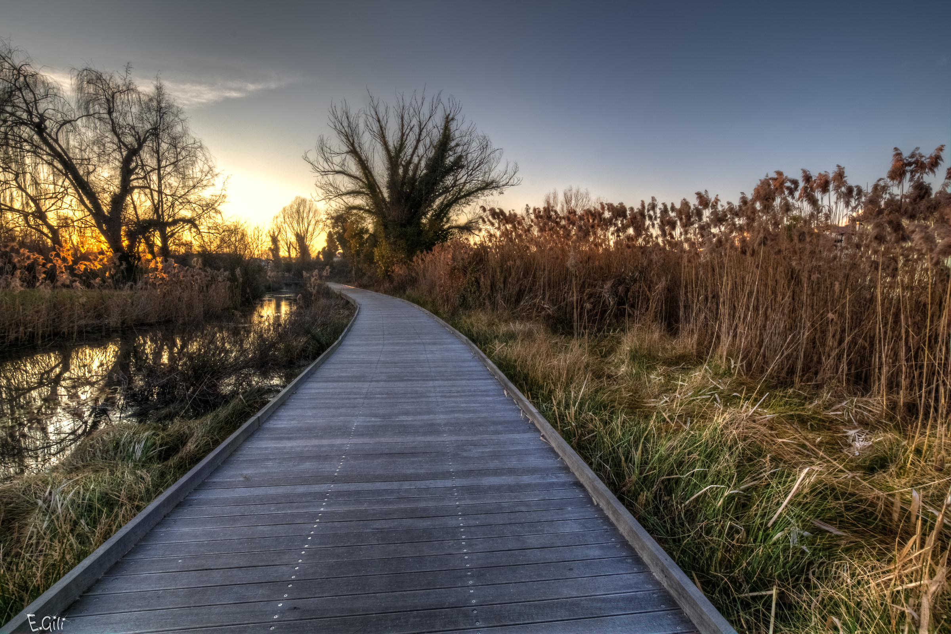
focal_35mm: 15
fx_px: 396
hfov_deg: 100.4
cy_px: 317
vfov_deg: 77.3
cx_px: 476
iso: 100
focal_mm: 10
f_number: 16
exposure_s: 1/3.33
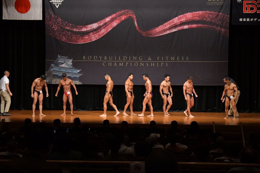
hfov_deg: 24.2
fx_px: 606
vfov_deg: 16.2
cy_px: 86
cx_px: 130
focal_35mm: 84
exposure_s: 1/400
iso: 5000
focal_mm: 56
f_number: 5.6
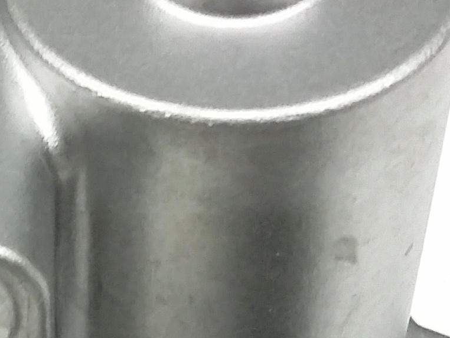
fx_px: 1782
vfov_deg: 10.5
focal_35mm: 137
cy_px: 495
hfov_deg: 14.1
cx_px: -57
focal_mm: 3.4
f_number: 2.4
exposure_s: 1/15
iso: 250
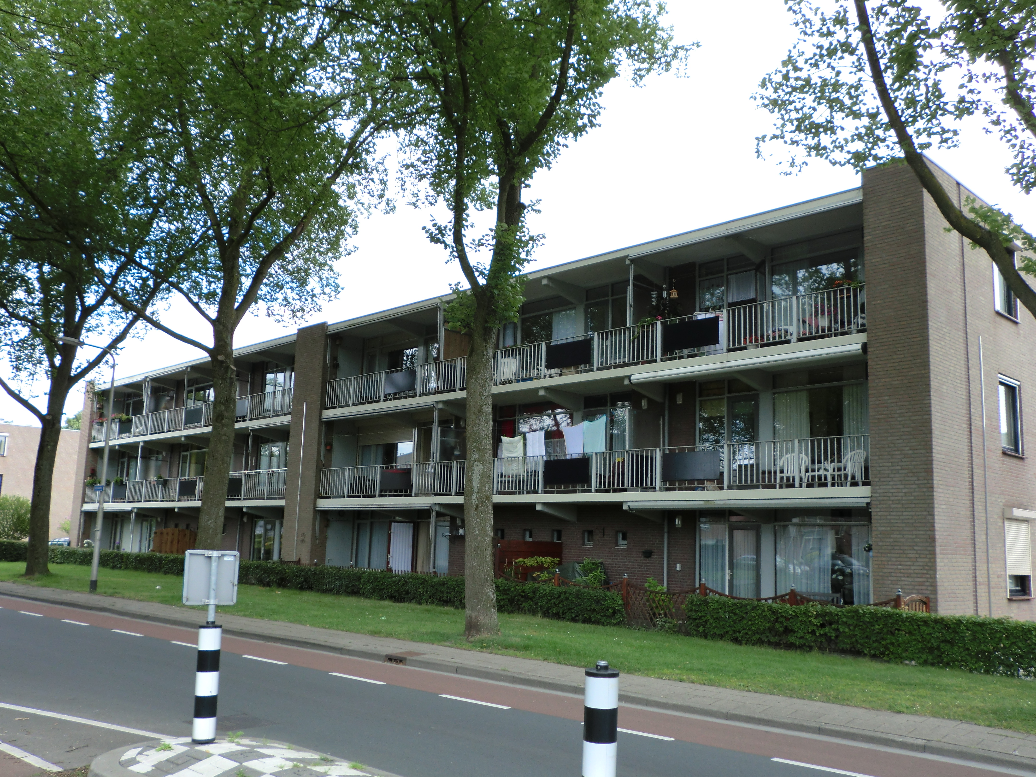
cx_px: 518
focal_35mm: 32
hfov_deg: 56.8
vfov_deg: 44.2
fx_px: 958
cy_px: 388
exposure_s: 1/160
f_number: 3.5
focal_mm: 5.8
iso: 50
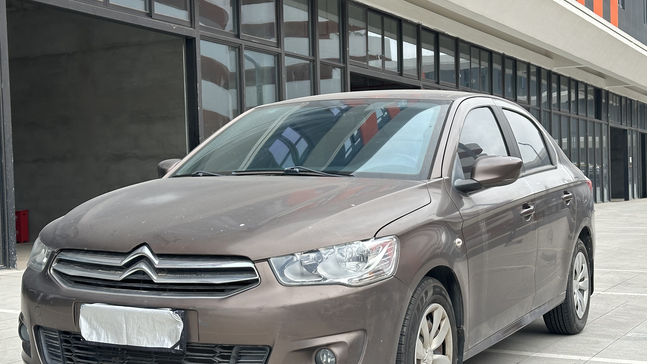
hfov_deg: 36.6
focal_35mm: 57
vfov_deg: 21.1
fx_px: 978
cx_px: 296
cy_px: 208
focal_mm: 6.86
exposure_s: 1/1019
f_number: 1.78
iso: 64
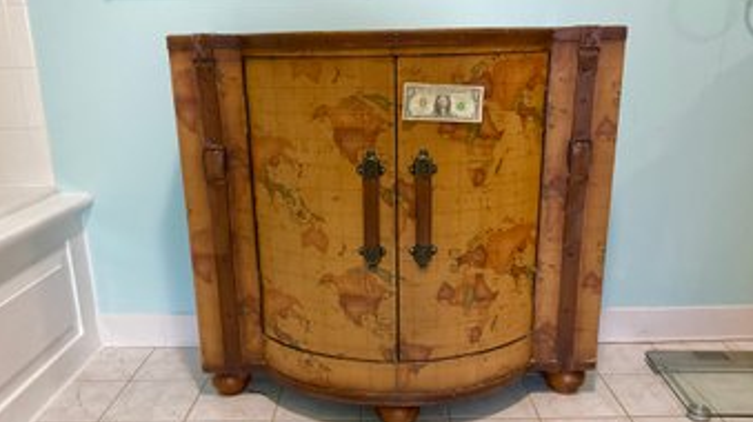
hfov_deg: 61.1
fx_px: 638
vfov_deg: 36.5
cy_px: 245
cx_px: 374
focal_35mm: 32
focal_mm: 3
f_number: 1.8
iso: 250
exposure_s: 1/40
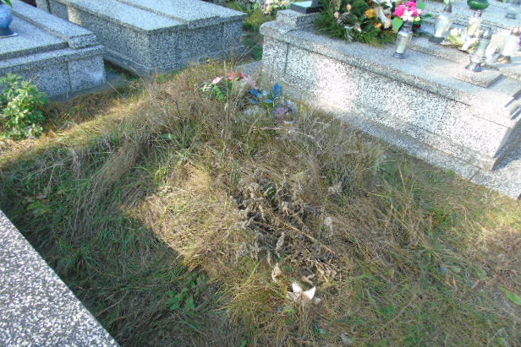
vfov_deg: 47.9
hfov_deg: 67.4
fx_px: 391
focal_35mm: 27
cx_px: 255
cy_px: 190
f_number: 3.4
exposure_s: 1/125
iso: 80
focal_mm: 4.4
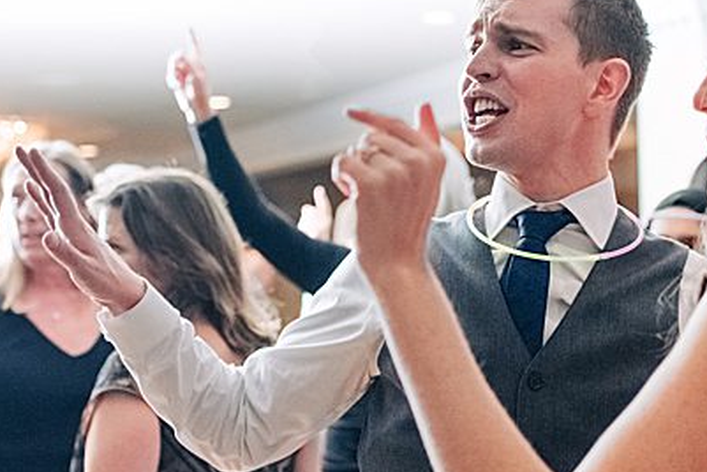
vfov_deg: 16.6
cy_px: 307
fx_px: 1611
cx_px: 372
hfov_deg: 24.7
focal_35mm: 82
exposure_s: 1/250
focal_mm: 35
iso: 1600
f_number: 2.2
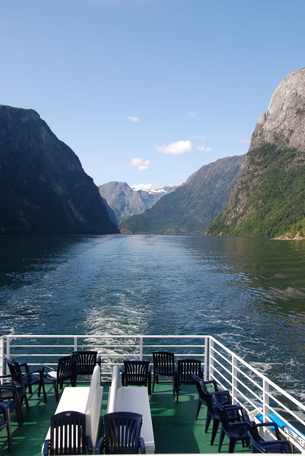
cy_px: 228
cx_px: 152
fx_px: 456
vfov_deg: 53.1
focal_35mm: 36
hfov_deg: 37.0
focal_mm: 24
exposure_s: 1/200
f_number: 7.1
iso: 100
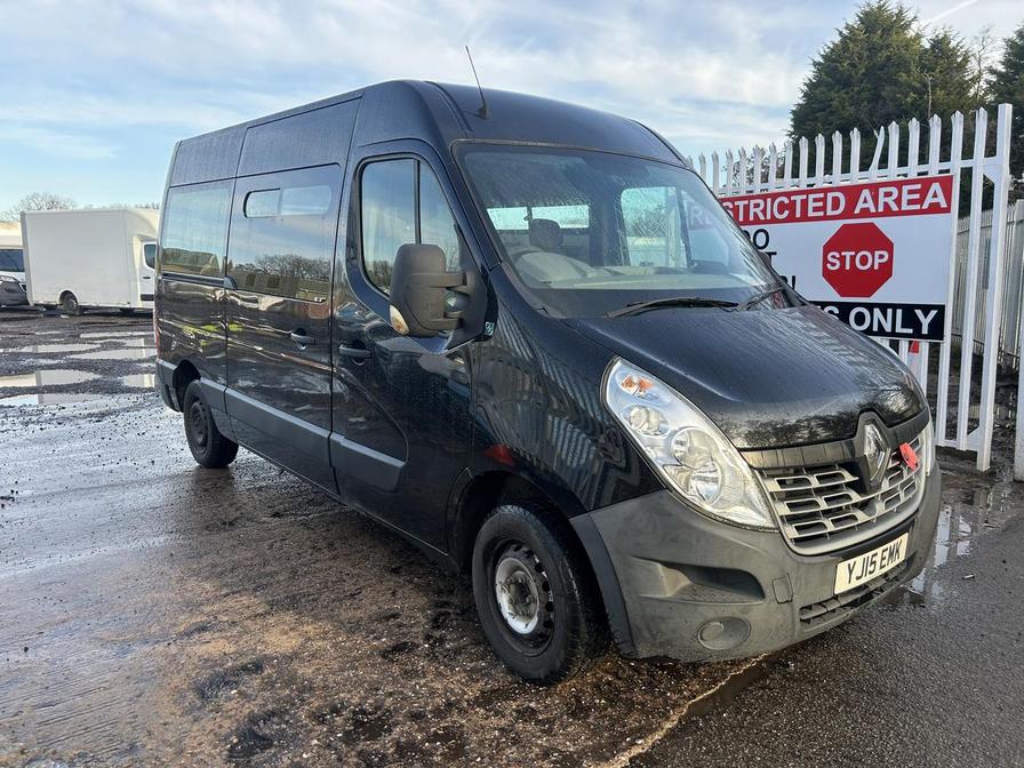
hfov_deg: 67.3
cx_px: 512
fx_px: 769
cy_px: 384
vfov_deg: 53.1
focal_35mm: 26
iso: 50
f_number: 1.5
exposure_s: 1/478
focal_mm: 5.7
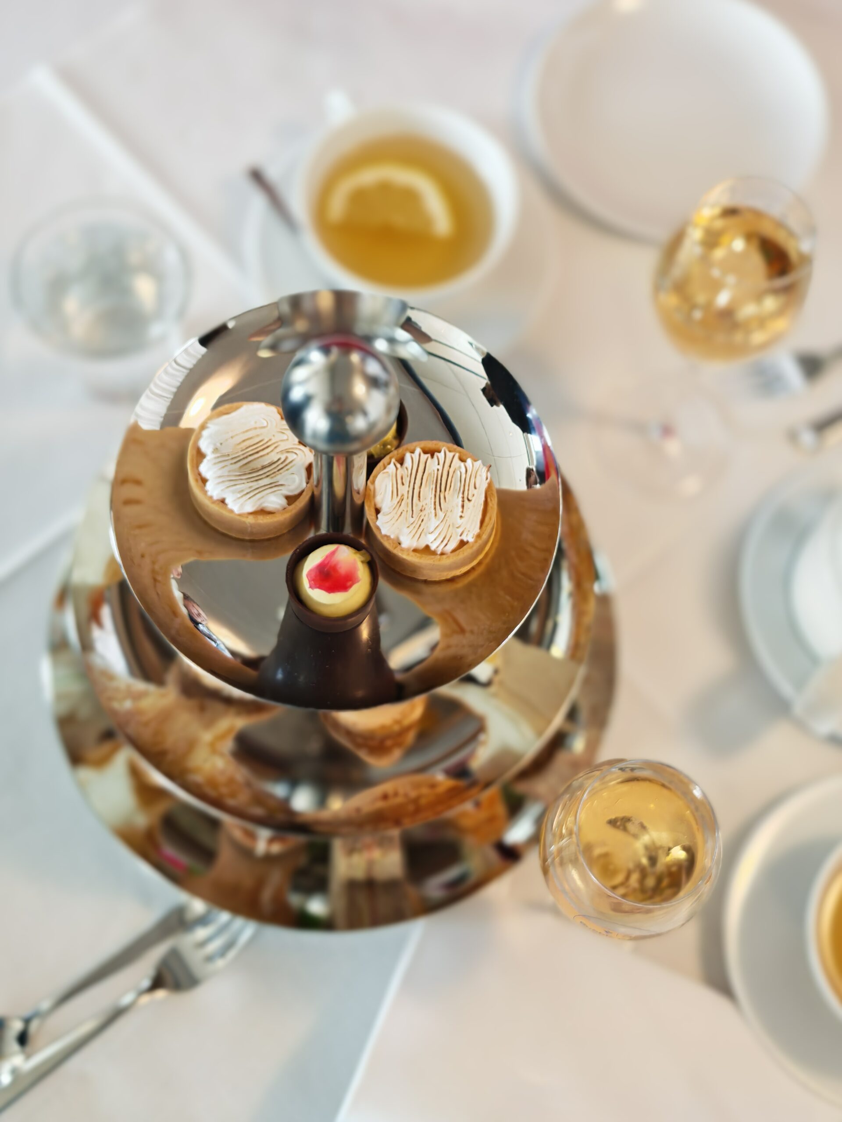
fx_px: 1557
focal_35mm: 48
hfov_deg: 30.3
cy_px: 561
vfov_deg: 39.7
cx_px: 421
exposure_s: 1/100
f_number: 1.6
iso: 125
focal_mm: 6.83
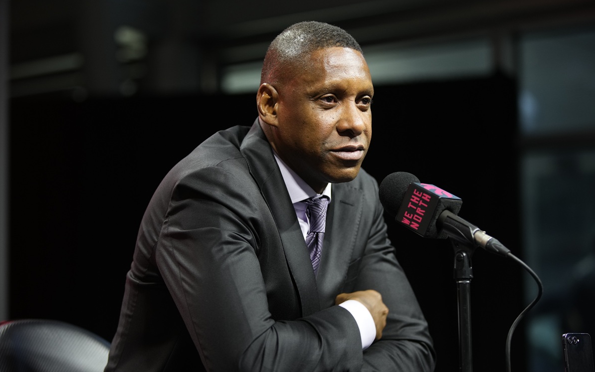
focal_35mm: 103
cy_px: 191
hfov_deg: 20.2
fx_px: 1670
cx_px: 299
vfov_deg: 12.7
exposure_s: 1/200
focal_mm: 100
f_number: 2.8
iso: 1000
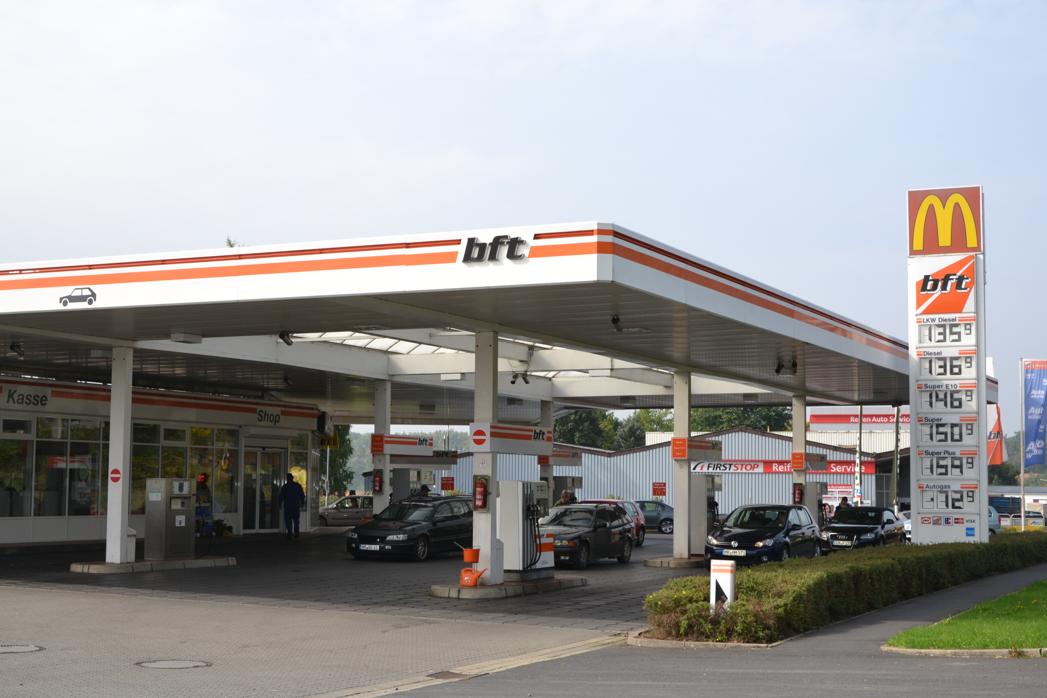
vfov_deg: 26.5
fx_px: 1483
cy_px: 349
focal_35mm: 51
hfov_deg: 38.9
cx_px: 524
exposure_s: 1/200
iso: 100
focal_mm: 34
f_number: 7.1
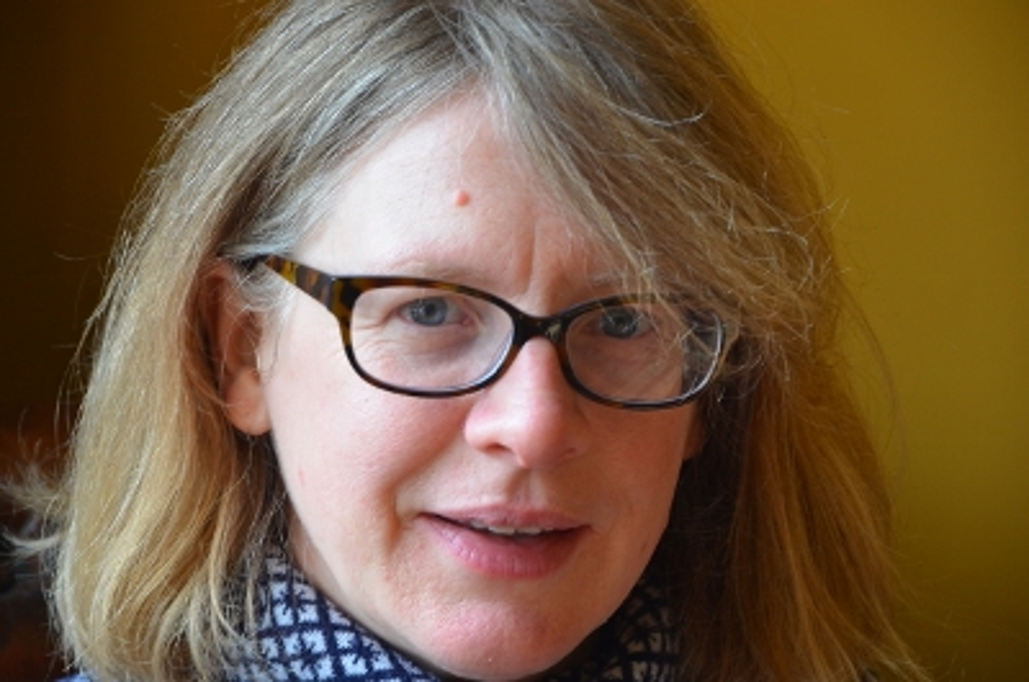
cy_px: 341
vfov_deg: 6.1
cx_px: 514
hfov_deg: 9.2
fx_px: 6418
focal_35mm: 225
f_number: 7.1
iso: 400
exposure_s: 1/60
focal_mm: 150
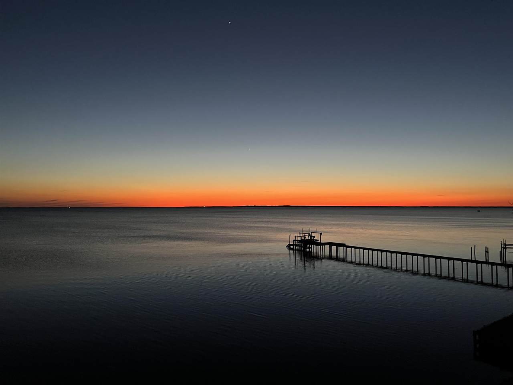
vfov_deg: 53.1
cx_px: 256
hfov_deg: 67.3
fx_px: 385
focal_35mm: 26
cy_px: 192
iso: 640
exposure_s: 1/36
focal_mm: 5.7
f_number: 1.5
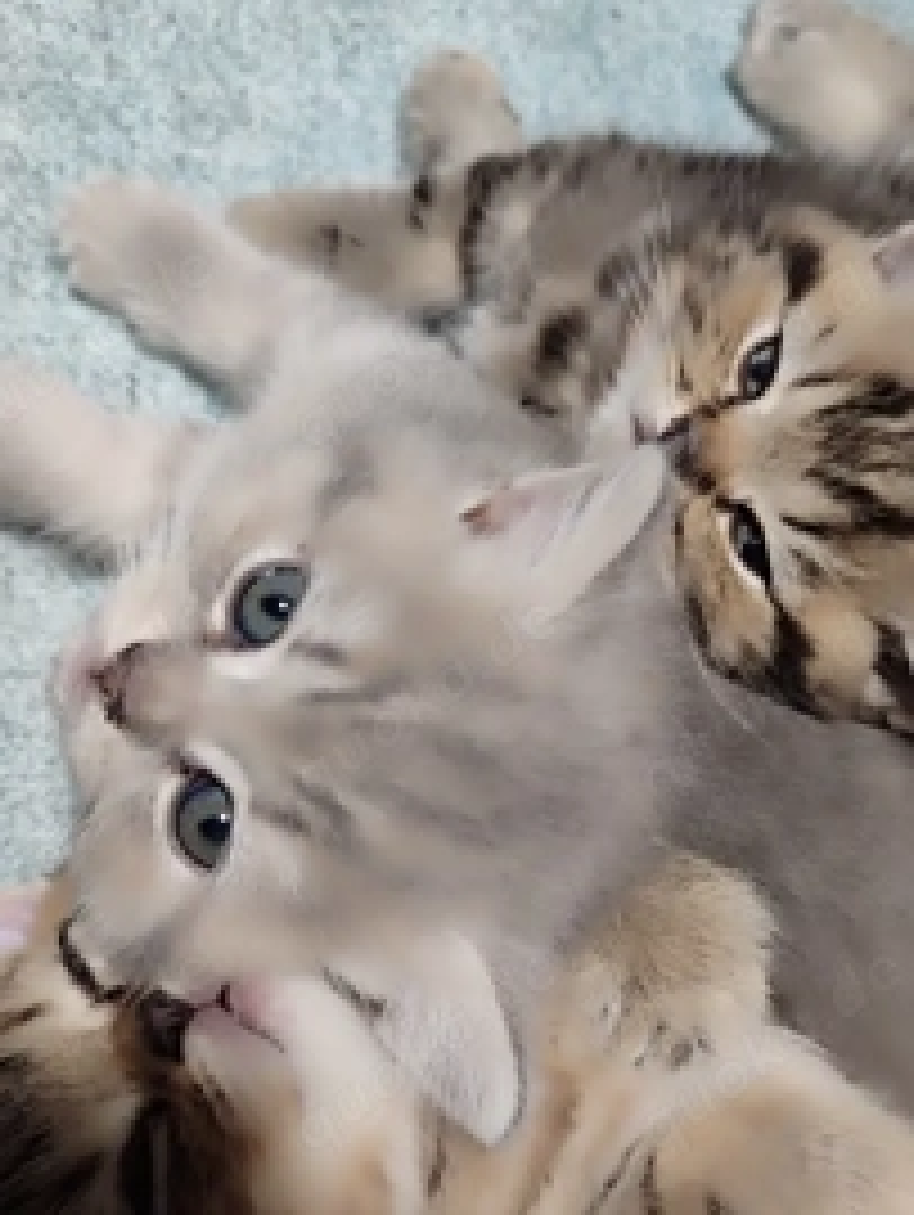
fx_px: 1301
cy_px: 747
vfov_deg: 49.7
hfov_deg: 38.6
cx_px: 522
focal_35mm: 37
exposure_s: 1/20
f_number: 1.89
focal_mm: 5.95
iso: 831
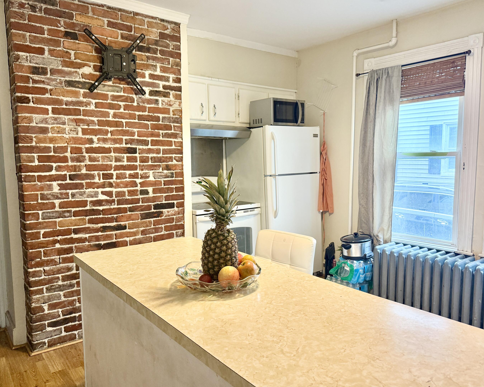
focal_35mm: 26
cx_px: 249
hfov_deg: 66.0
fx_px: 372
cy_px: 195
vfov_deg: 54.9
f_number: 1.78
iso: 250
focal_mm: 6.76
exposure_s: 1/60
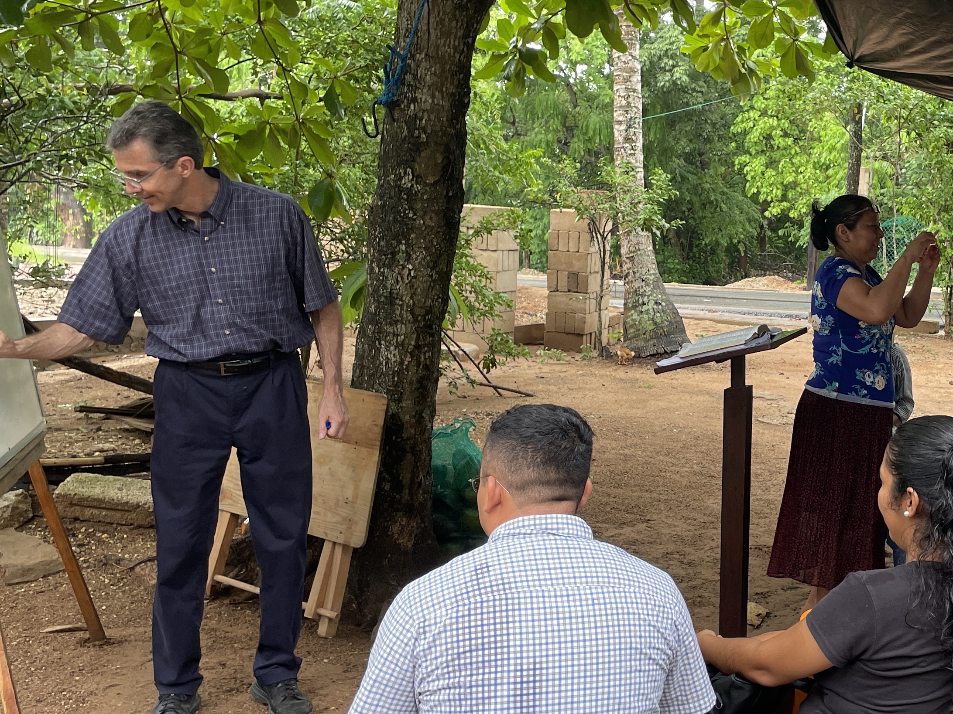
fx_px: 1321
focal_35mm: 48
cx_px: 817
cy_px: 349
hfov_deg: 37.6
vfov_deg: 30.3
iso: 64
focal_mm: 4.2
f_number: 1.6
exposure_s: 1/121
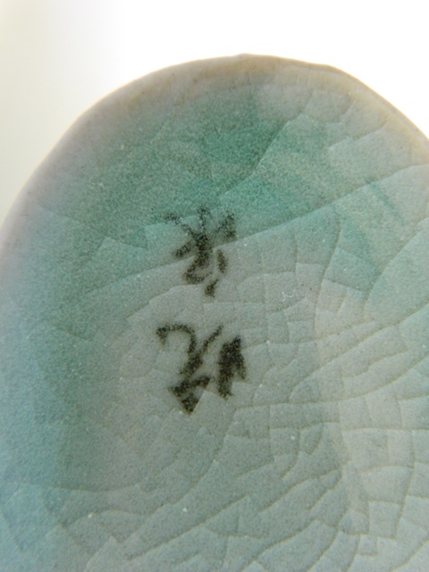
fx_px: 1388
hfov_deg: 17.6
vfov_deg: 23.3
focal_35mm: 84
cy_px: 286
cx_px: 214
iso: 400
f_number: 4.2
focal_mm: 15.1
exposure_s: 1/30
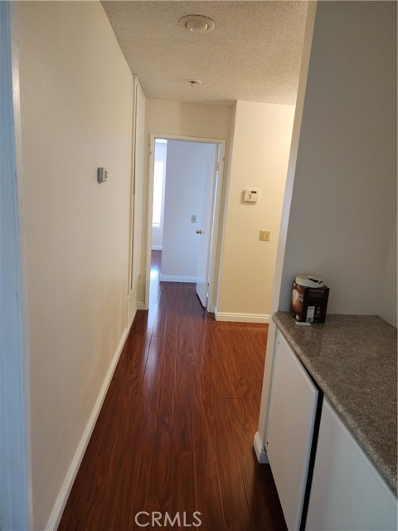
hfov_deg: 58.9
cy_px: 266
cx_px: 199
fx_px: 353
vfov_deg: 73.9
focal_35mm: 23
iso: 400
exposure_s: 1/120
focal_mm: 6.4
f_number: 1.8
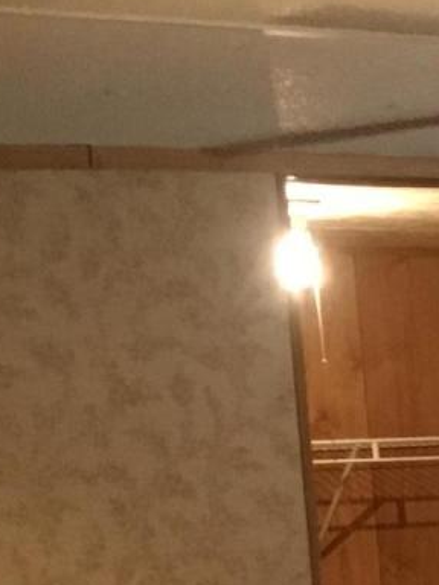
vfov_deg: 11.5
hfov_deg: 9.4
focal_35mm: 151
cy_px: 1239
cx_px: 779
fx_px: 2553
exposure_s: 1/30
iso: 125
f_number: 2.2
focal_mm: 4.15
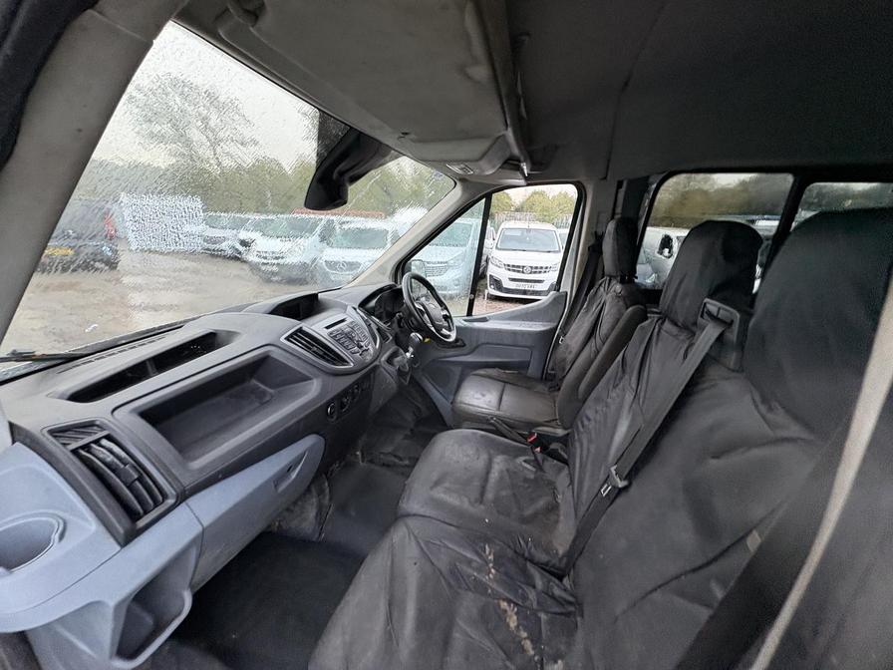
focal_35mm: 14
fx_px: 361
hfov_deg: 102.1
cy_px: 335
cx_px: 446
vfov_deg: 85.7
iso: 250
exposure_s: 1/69
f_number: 2.2
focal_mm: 2.22
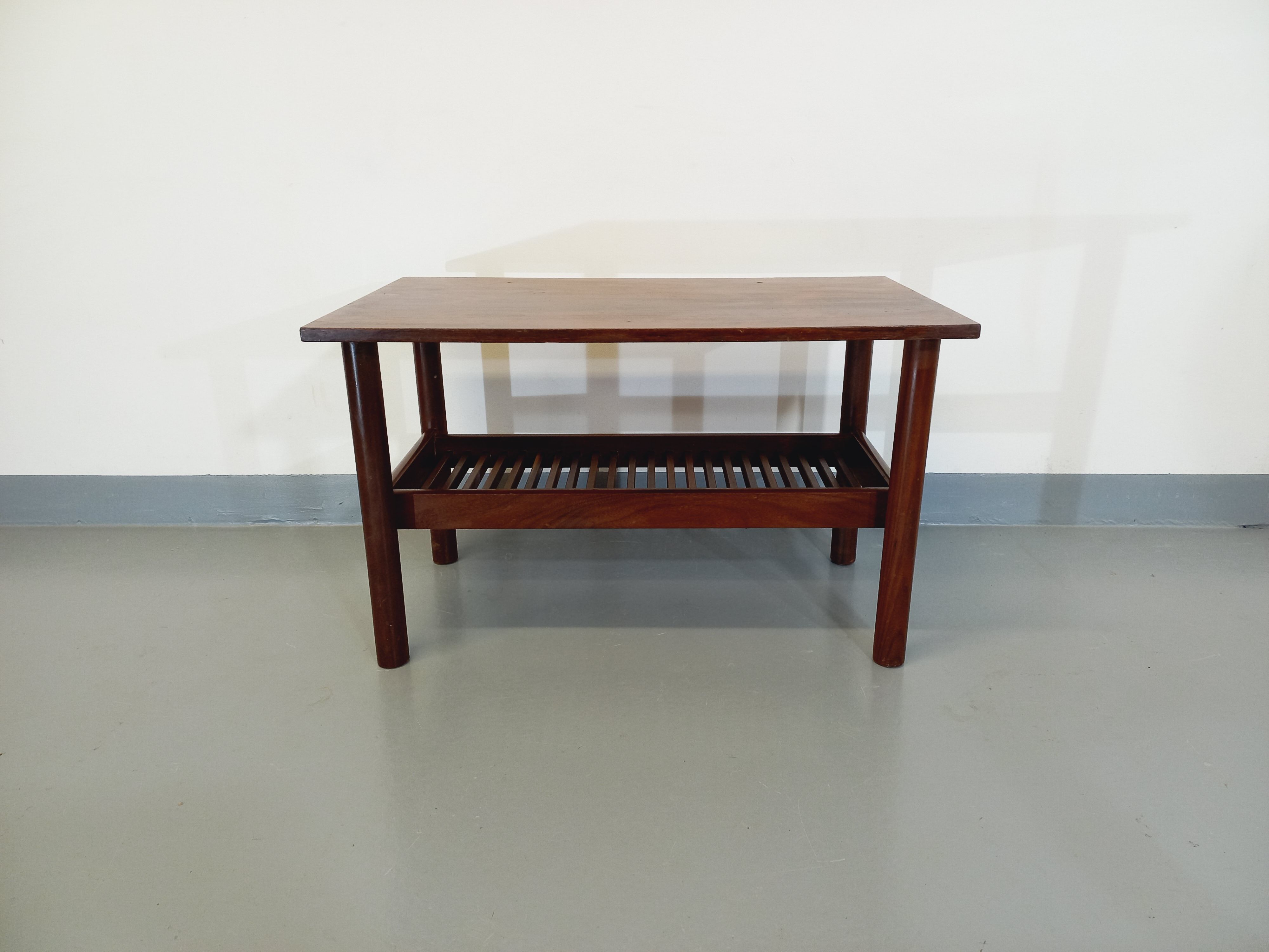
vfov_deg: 54.9
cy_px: 476
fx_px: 916
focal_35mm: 25
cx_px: 634
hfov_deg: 69.4
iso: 160
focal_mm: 4.65
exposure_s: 1/49
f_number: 1.8
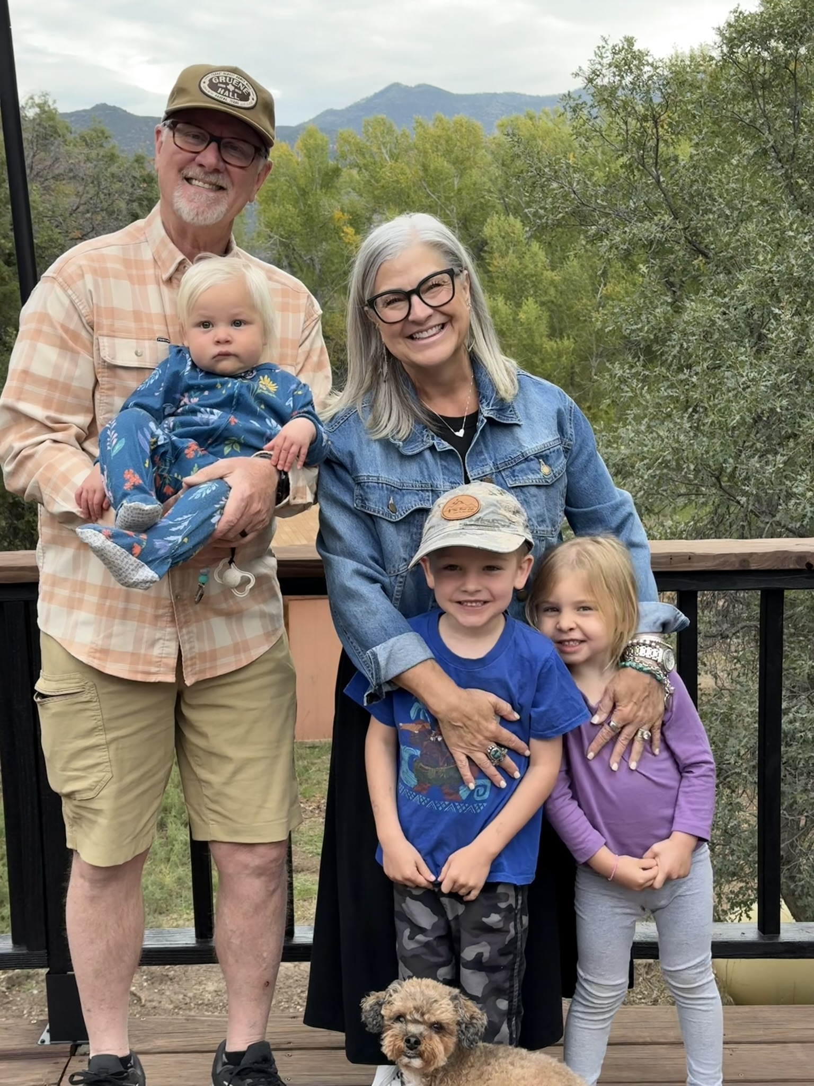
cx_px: 407
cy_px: 543
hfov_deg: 30.3
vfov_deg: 39.7
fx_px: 1505
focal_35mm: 48
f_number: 1.78
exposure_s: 1/370
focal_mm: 6.76
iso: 64
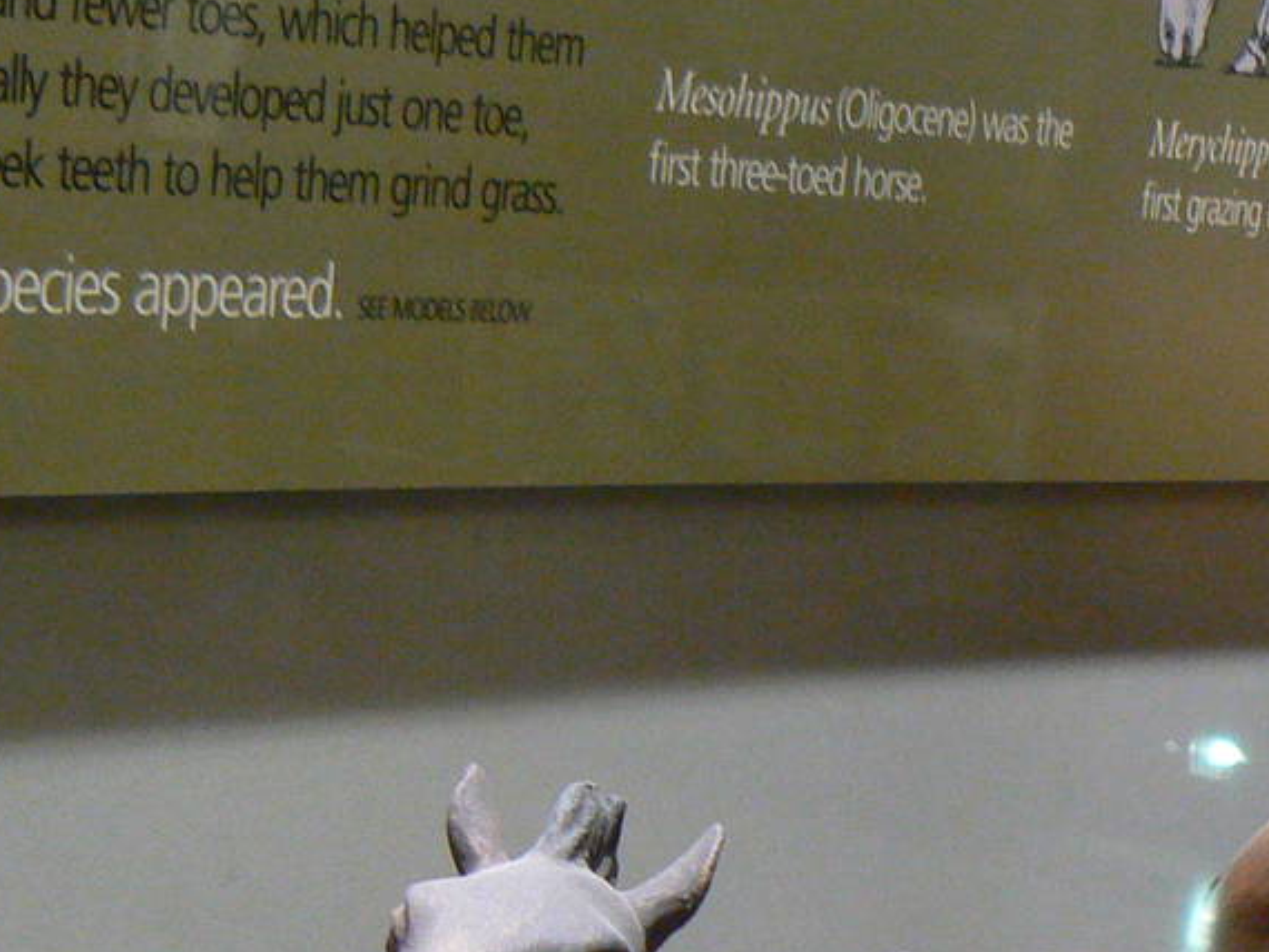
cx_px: 574
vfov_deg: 14.1
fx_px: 3704
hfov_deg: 19.4
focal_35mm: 101
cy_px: 1246
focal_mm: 6
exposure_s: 1/10
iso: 200
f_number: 2.8
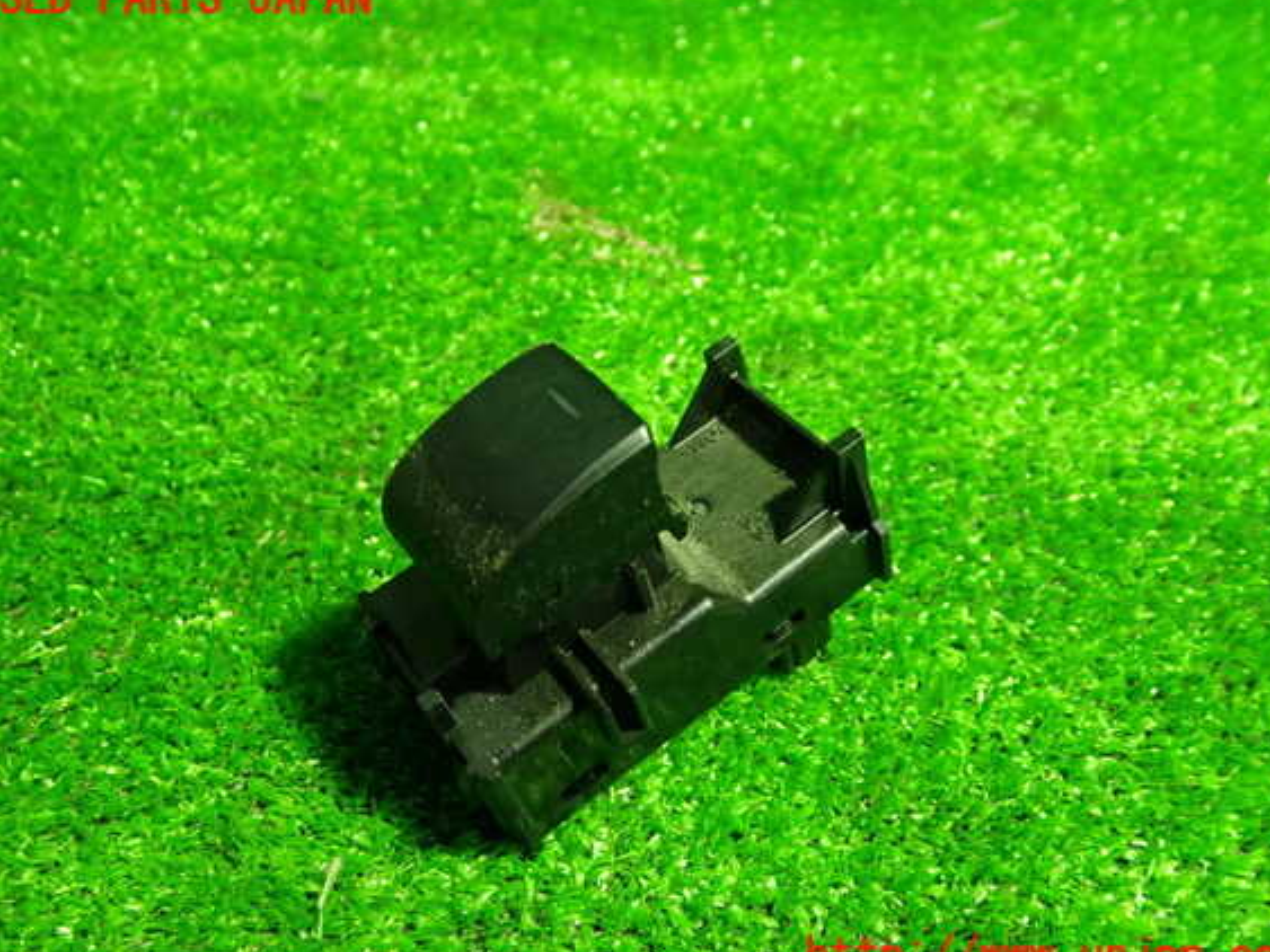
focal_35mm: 32
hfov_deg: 56.8
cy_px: 478
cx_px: 638
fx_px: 1174
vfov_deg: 44.1
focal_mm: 5.4
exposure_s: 1/30
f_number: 2.3
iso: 640
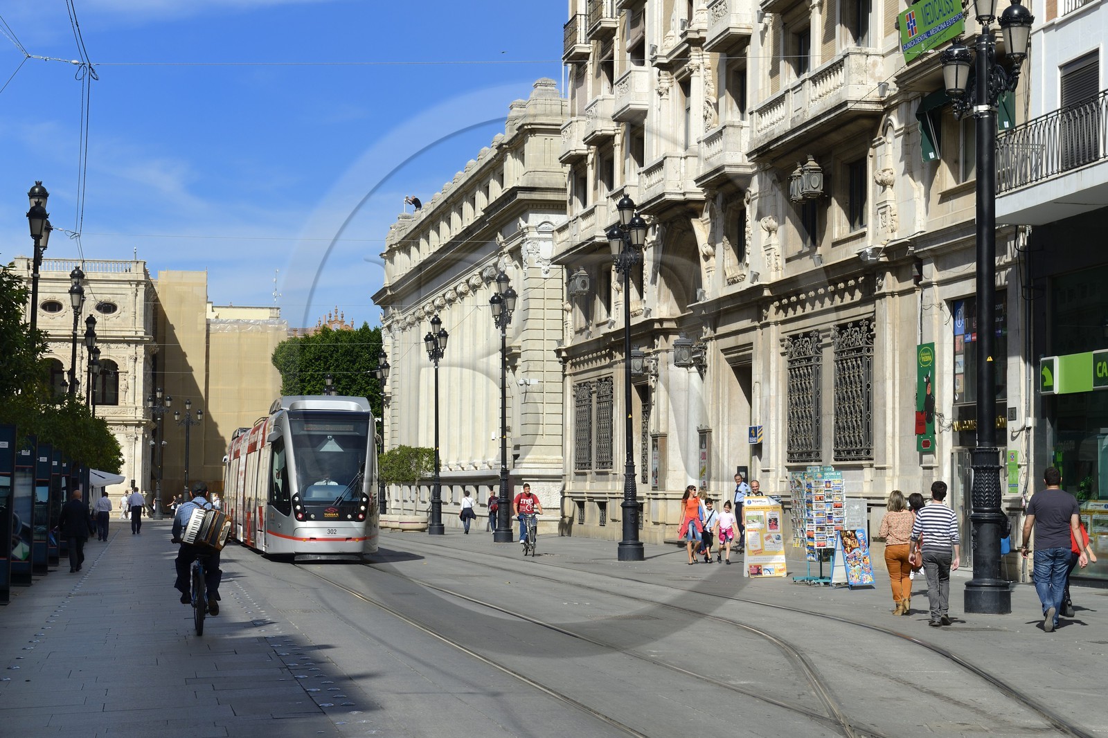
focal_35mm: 70
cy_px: 369
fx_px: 2154
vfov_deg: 19.4
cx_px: 554
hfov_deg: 28.8
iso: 200
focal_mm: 70
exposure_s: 1/320
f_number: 11
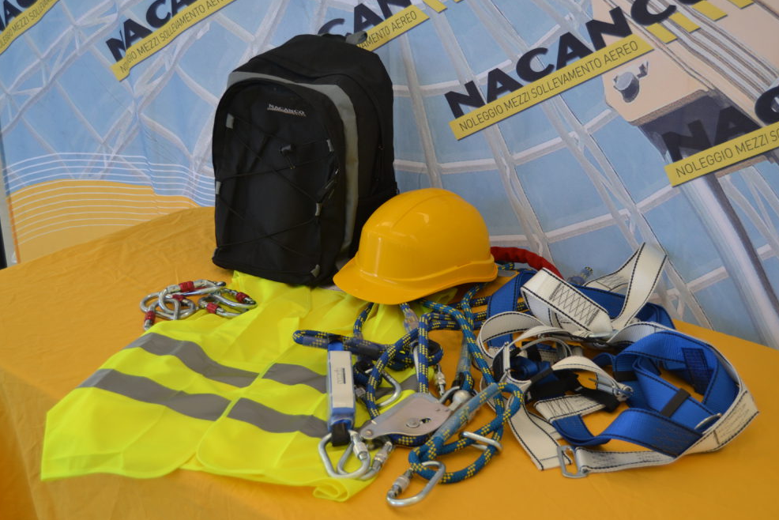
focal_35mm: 55
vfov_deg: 24.8
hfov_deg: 36.5
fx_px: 1180
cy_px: 262
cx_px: 391
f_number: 5
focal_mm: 35
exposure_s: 1/100
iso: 400
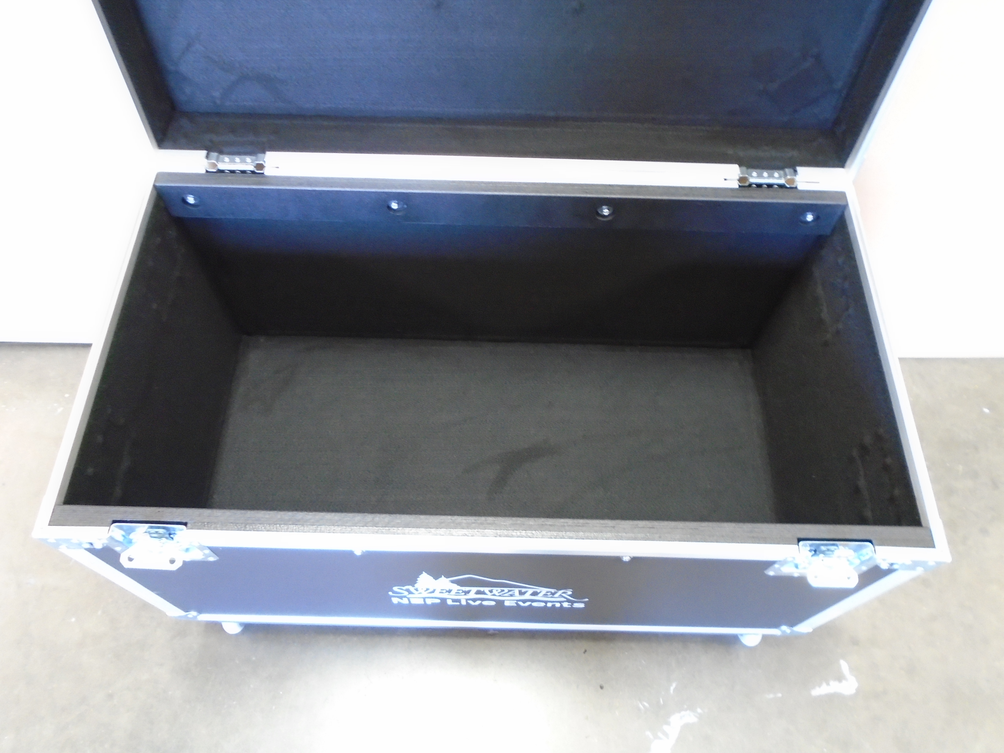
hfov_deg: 67.3
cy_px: 376
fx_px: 754
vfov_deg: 53.1
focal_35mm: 26
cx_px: 502
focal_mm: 4.6
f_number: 3.2
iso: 400
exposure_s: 1/13
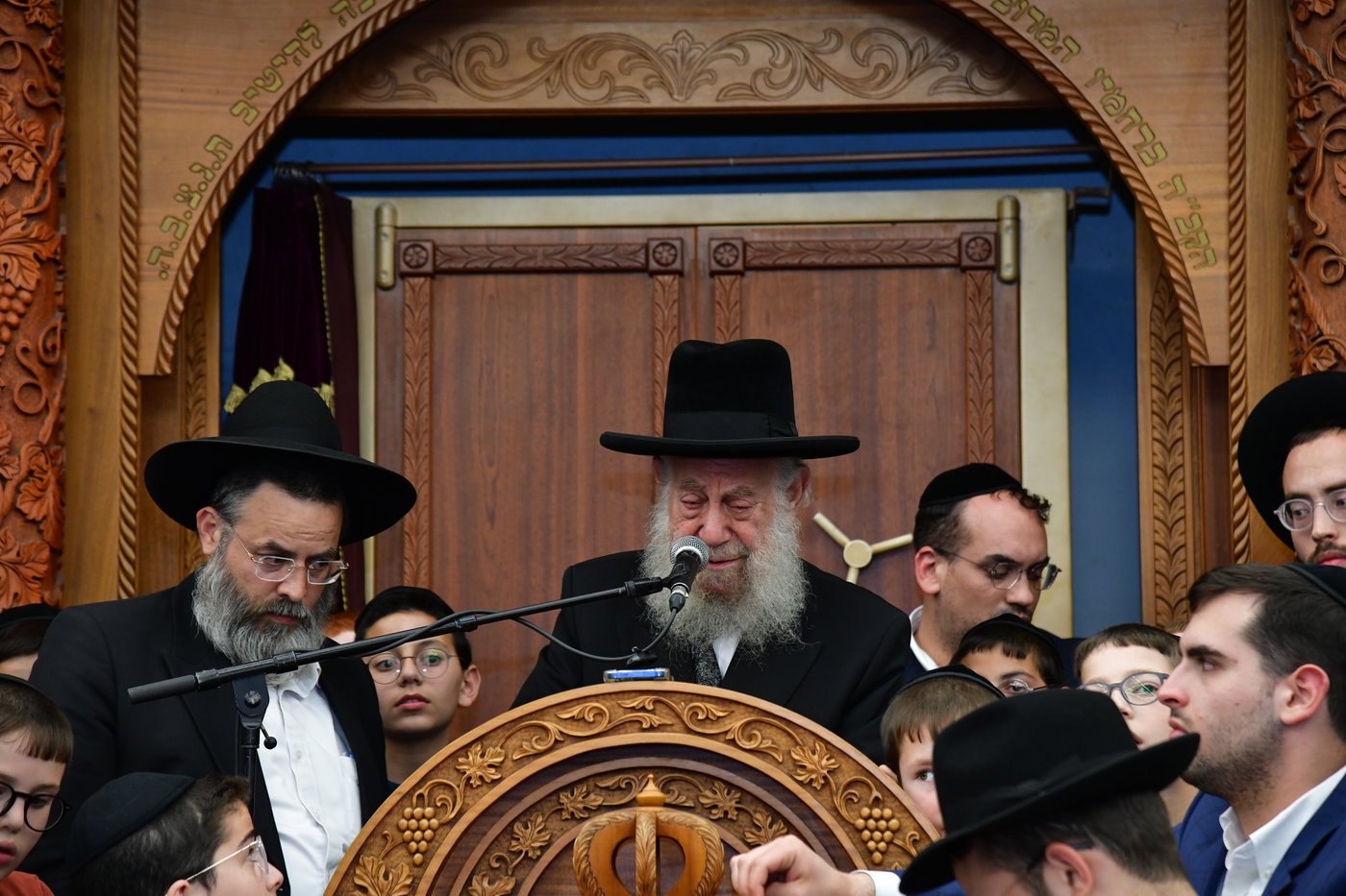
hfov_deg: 18.3
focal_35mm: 112
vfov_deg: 12.2
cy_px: 448
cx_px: 673
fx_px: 4187
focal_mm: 112
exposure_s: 1/160
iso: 2500
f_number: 5.6
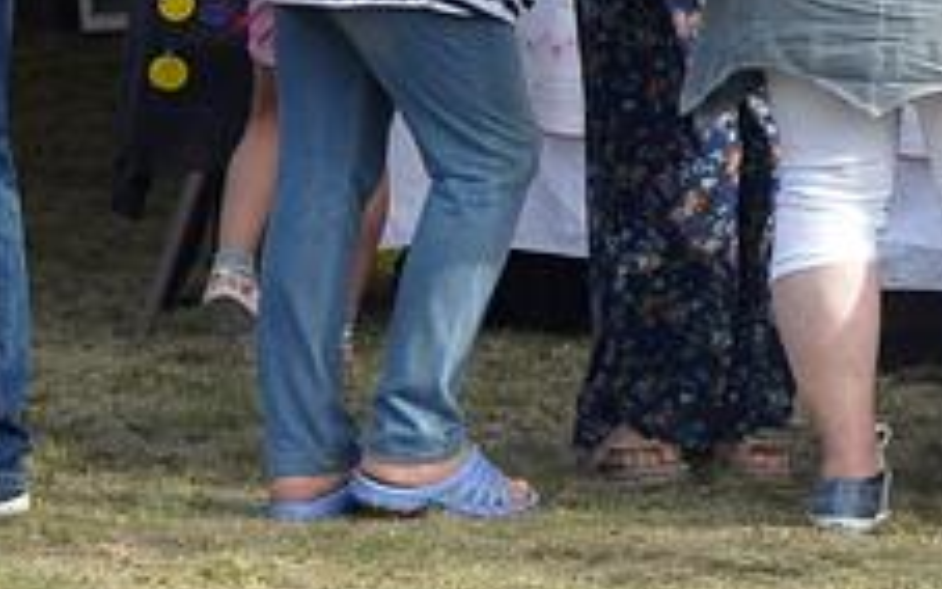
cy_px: -143
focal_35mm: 400
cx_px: 1544
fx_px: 10272
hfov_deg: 5.2
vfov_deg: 3.3
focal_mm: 70
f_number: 7.1
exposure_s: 1/800
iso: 800
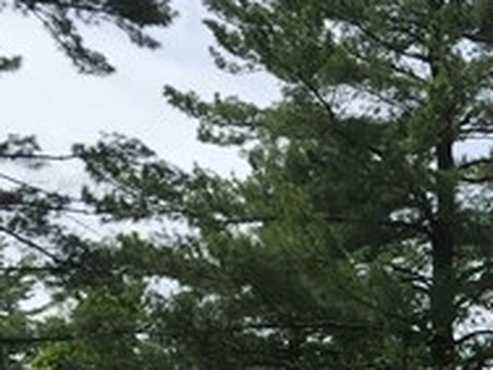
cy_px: 627
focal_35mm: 158
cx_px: 1038
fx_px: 2250
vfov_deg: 9.0
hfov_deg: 11.1
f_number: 2.2
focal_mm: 4.15
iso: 32
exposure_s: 1/2326
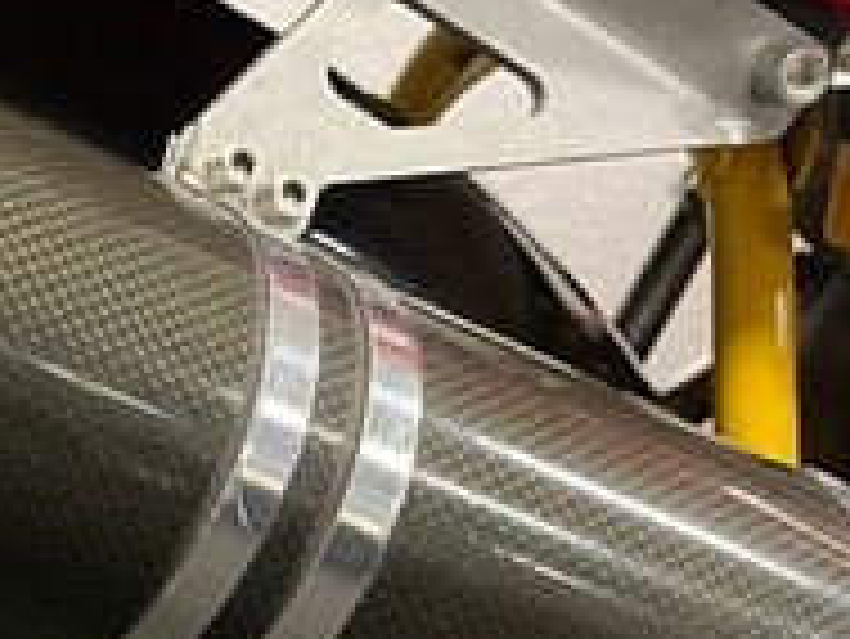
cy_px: 202
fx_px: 2162
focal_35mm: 88
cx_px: -580
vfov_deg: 16.8
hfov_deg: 18.5
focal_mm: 5.1
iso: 160
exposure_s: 1/50
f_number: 1.6
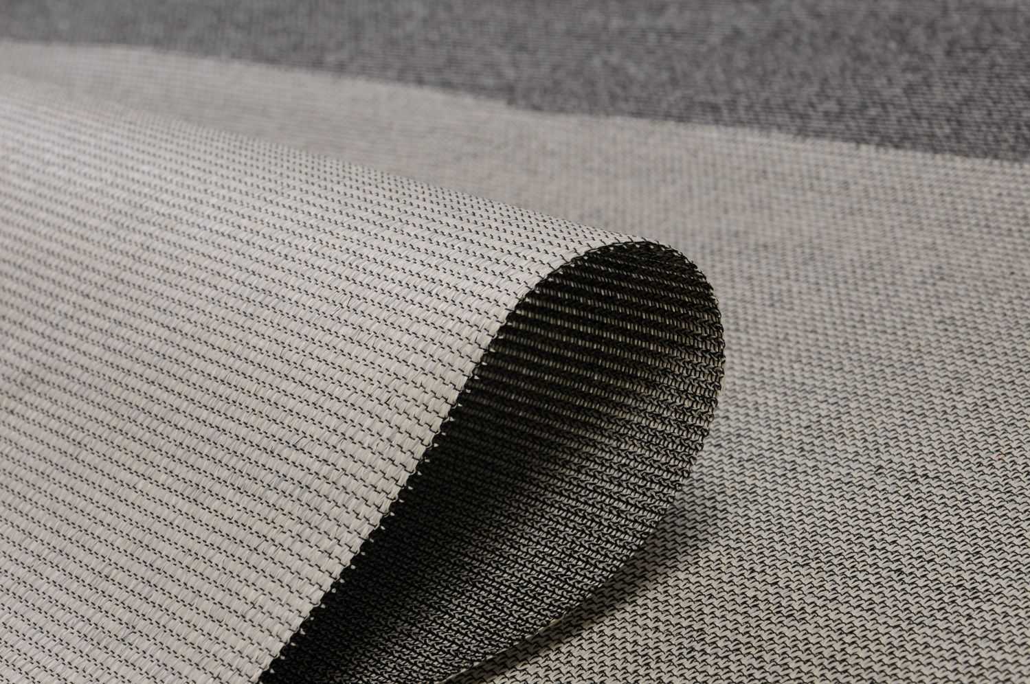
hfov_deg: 13.1
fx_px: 4501
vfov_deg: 8.7
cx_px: 515
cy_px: 342
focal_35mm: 158
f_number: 16
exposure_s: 1/60
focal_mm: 105
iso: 200
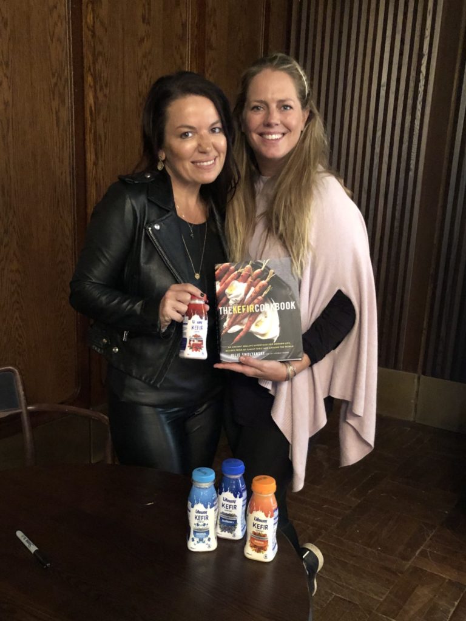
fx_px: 503
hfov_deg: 49.7
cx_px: 233
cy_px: 310
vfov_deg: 63.4
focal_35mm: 28
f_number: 1.8
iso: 800
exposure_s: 1/17
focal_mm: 4
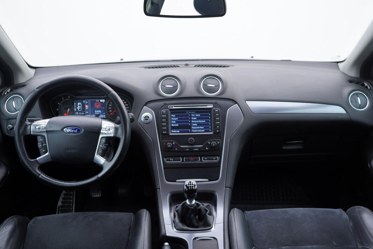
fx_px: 373
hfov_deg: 53.1
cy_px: 124
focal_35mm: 36
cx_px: 186
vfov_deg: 36.9
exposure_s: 1/40
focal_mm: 24
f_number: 2.8
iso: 125
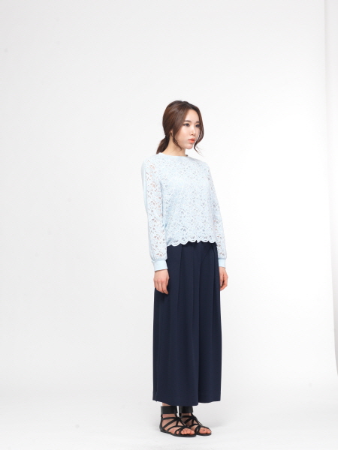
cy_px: 225
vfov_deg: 31.2
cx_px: 169
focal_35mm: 62
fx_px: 807
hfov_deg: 23.7
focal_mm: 80
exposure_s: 1/250
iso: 100
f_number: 9
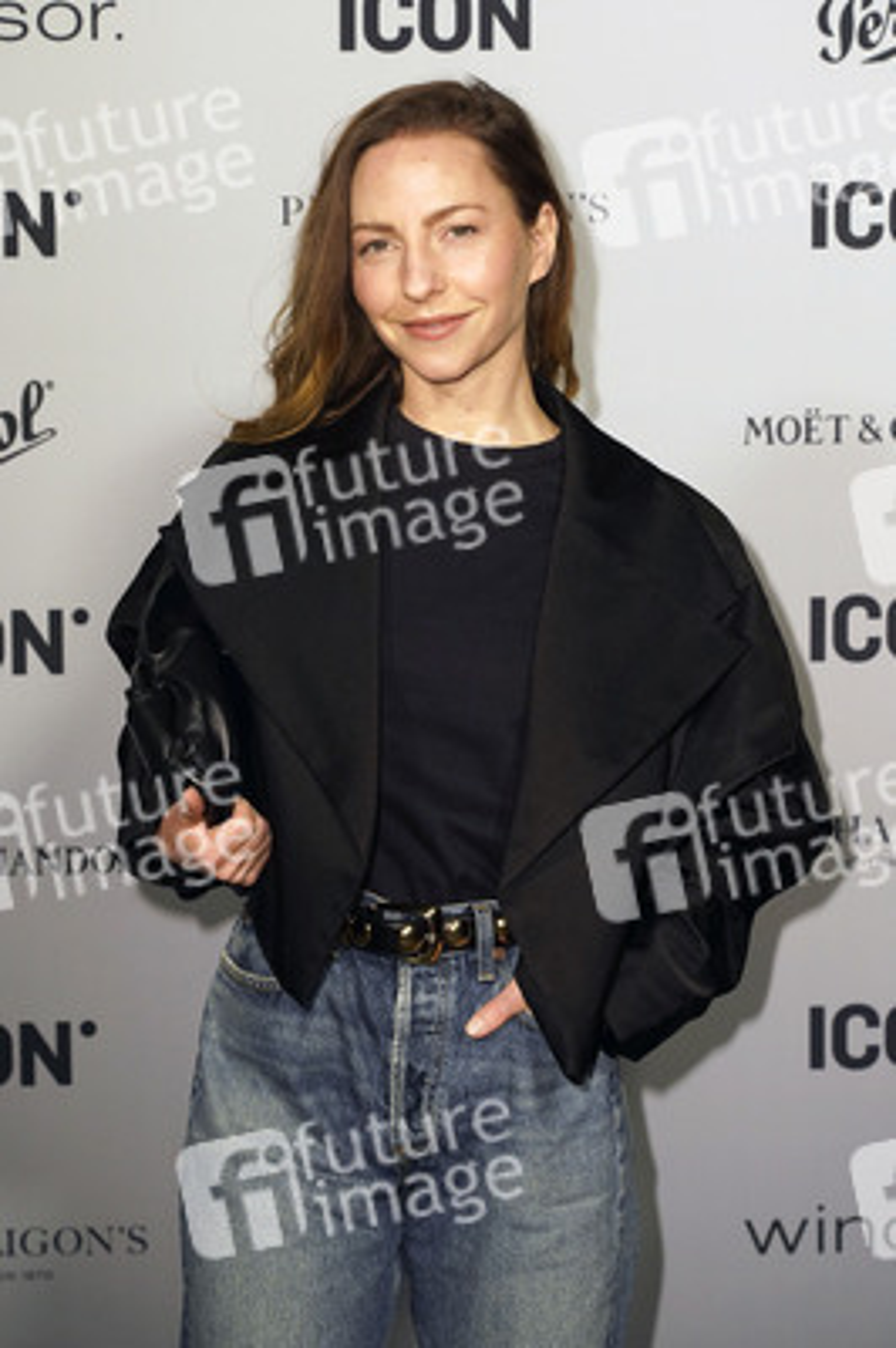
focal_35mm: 87
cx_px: 448
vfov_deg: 23.4
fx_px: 3253
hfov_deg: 15.7
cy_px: 674
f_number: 5.6
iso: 1600
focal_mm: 87
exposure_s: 1/160
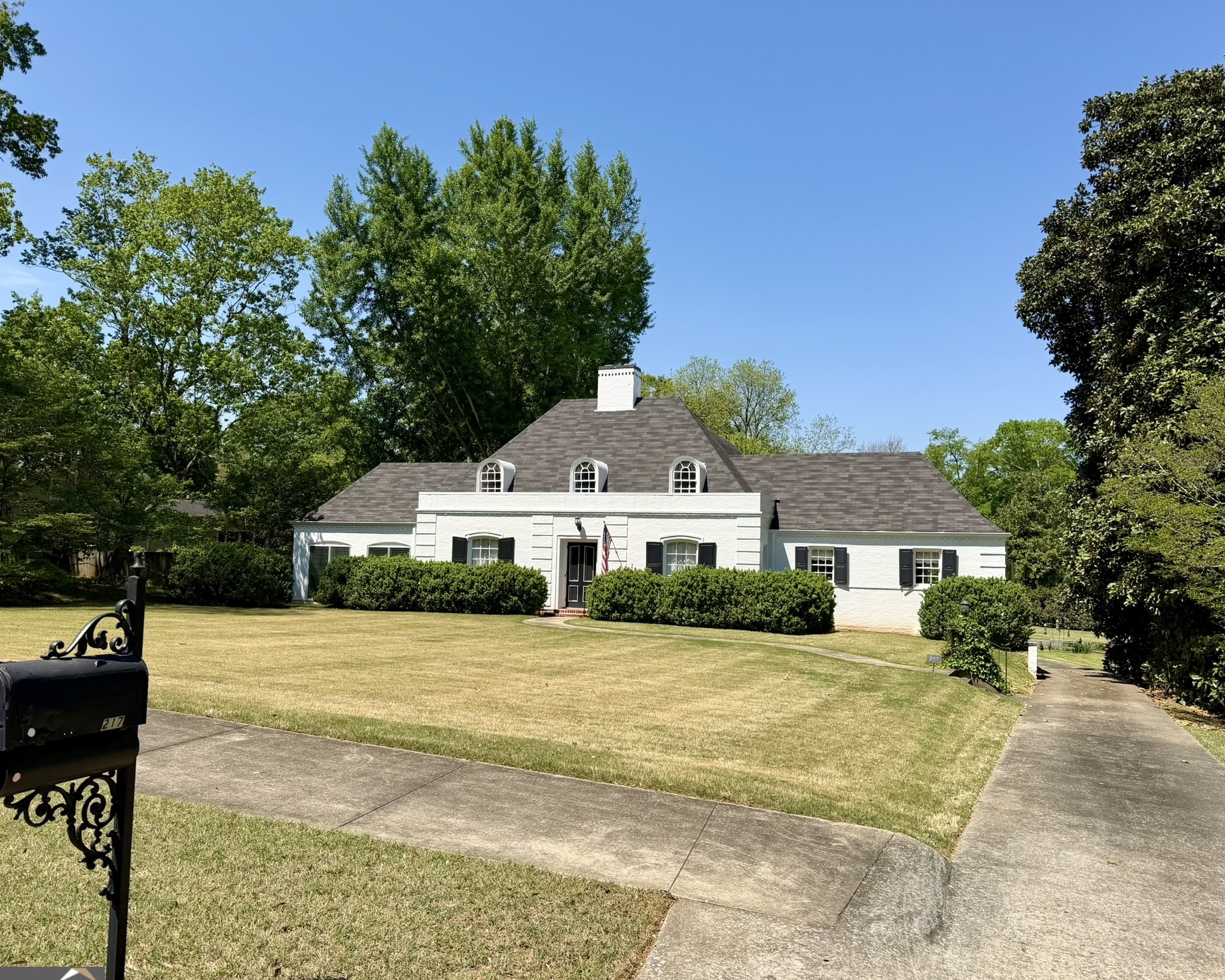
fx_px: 943
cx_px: 633
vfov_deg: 54.9
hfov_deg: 66.0
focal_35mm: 26
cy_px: 507
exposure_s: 1/4167
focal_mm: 6.76
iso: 80
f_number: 1.78
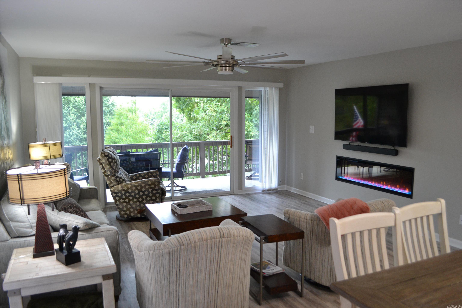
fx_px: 346
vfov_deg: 47.9
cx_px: 231
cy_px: 154
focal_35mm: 27
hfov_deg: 67.4
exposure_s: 1/40
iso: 400
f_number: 3.5
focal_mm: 18
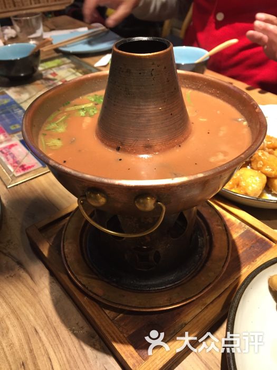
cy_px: 185
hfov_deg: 48.2
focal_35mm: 29
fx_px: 309
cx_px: 138
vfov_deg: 61.7
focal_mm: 4.15
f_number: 2.2
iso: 160
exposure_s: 1/33
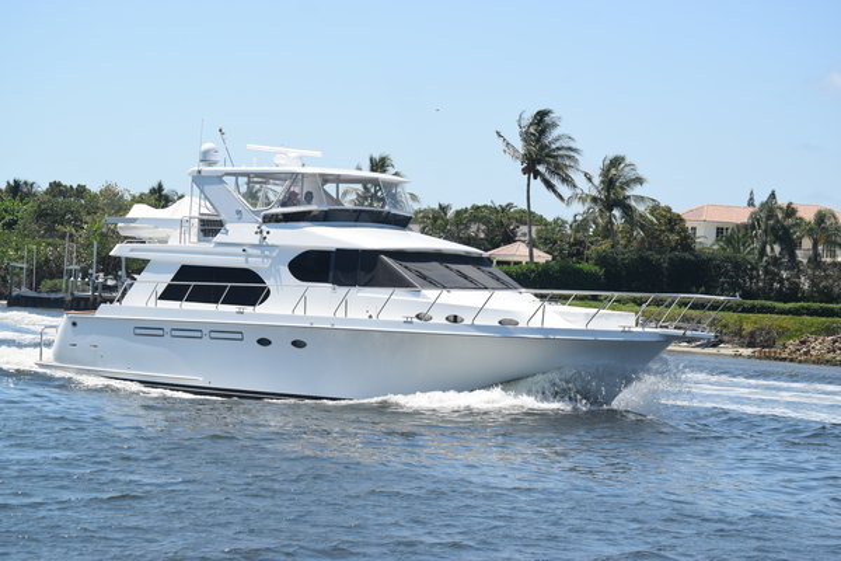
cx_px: 420
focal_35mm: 82
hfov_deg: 24.6
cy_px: 280
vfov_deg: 16.6
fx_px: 1927
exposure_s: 1/320
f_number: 9
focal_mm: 55
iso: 200
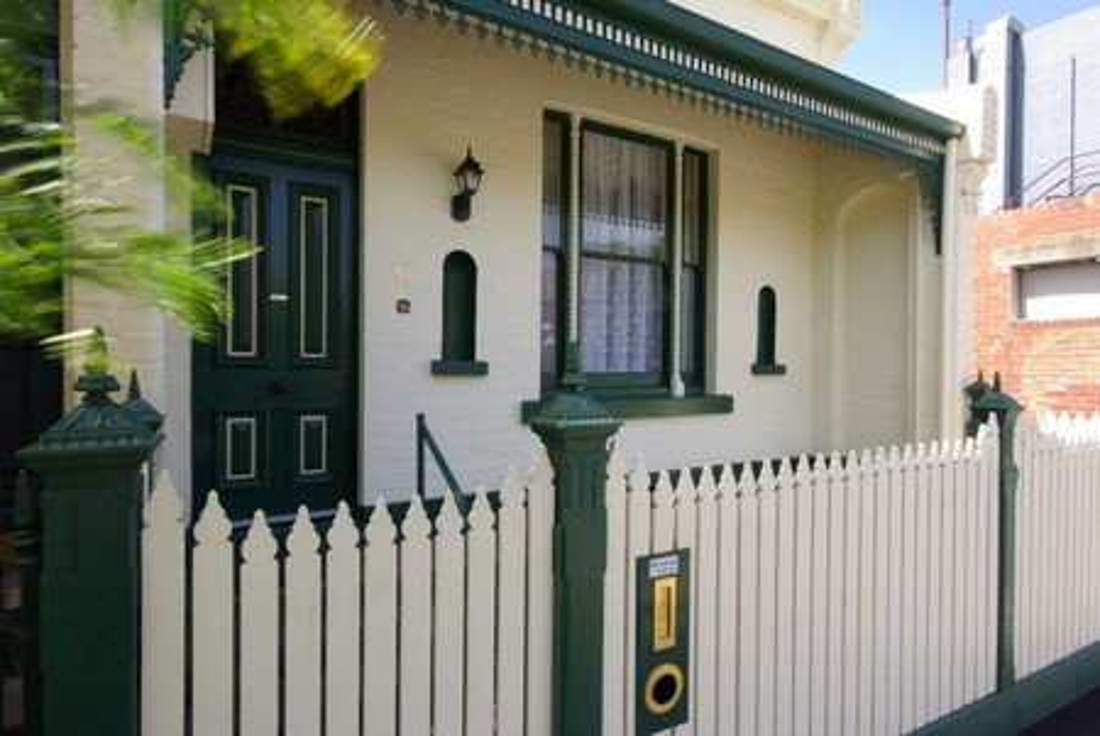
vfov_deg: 63.3
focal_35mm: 20
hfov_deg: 85.4
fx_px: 596
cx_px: 550
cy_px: 368
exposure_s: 1/8
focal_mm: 13
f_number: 19
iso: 100
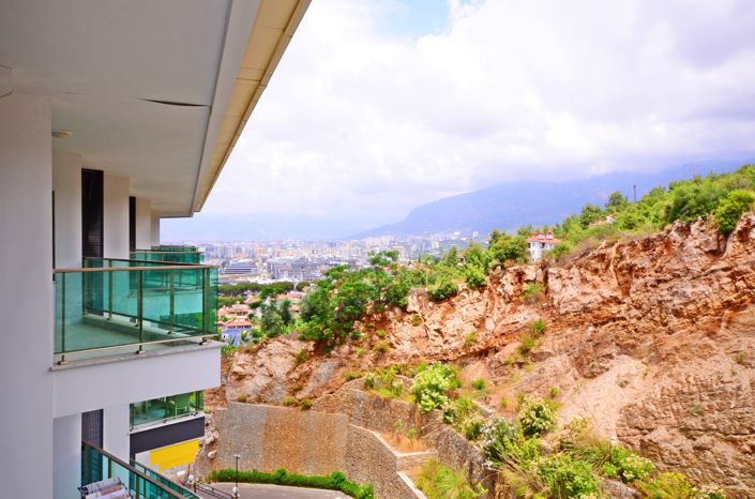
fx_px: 596
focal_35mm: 28
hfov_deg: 64.7
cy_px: 250
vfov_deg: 45.4
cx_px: 378
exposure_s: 1/320
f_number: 13
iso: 320
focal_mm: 19
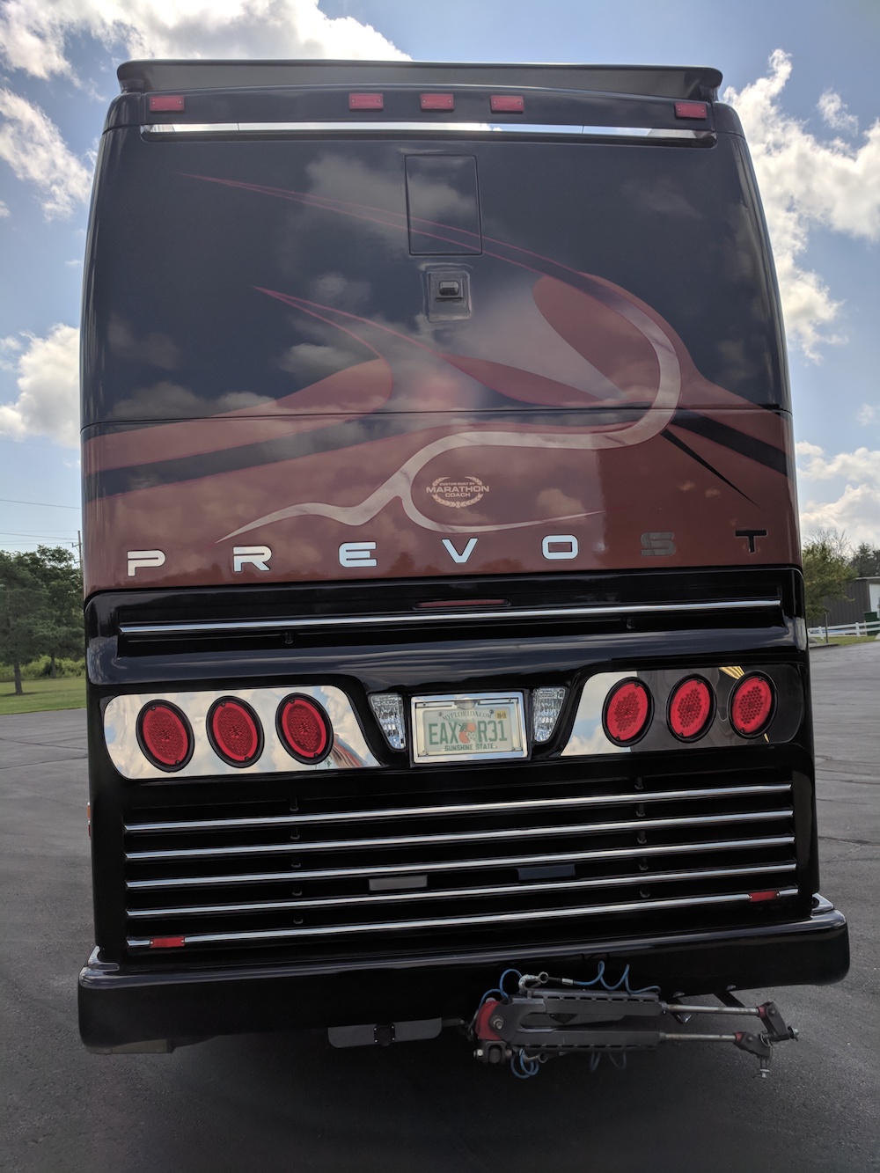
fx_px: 881
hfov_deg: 53.1
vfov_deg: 67.3
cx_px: 440
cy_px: 586
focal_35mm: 26
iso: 52
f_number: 2
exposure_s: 1/3584
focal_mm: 4.67
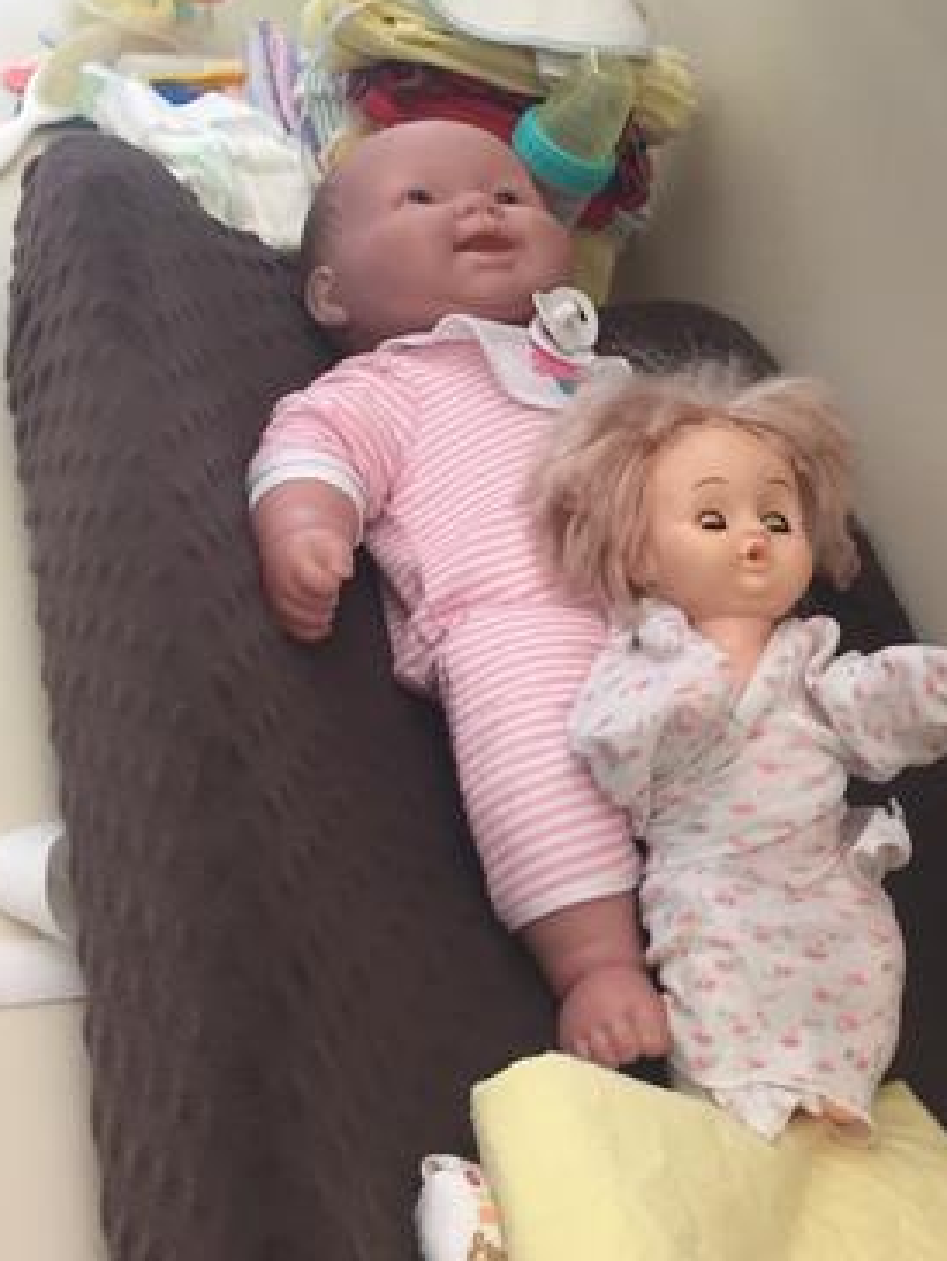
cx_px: 736
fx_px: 1932
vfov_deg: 35.9
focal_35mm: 53
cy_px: 451
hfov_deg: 27.1
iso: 50
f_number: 2.2
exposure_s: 1/30
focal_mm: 4.15
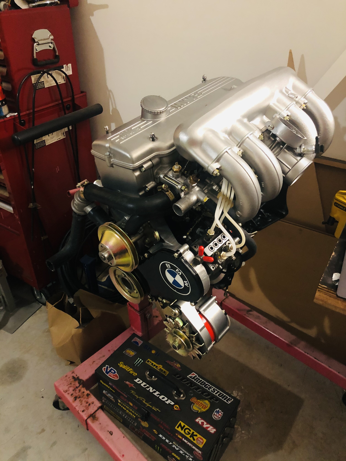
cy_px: 230
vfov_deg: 63.4
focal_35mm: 28
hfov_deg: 49.7
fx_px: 373
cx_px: 173
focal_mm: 4
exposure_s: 1/4
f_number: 1.8
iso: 100
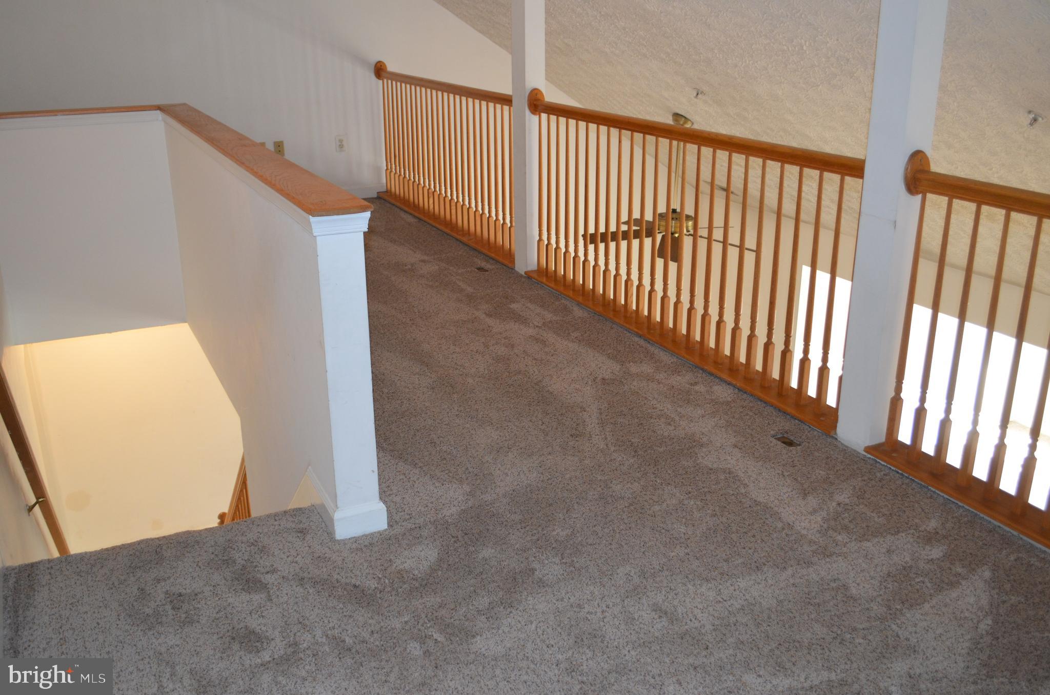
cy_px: 348
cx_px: 525
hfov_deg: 57.3
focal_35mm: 33
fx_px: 960
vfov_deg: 39.8
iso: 900
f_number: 3.8
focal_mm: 22
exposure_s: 1/60
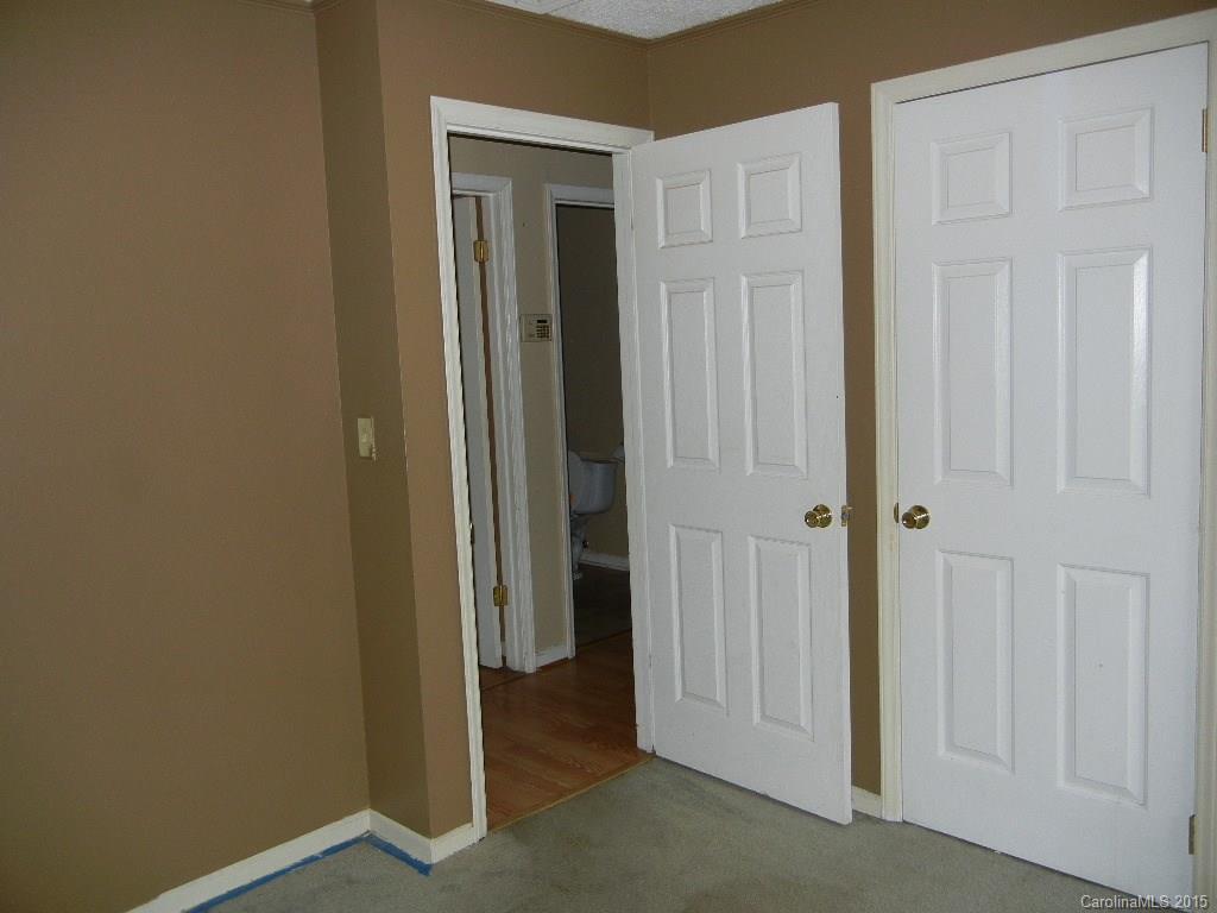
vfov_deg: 46.8
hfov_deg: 60.0
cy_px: 456
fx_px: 1055
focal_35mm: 30
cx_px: 608
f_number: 3.5
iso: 200
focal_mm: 5.4
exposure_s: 1/30
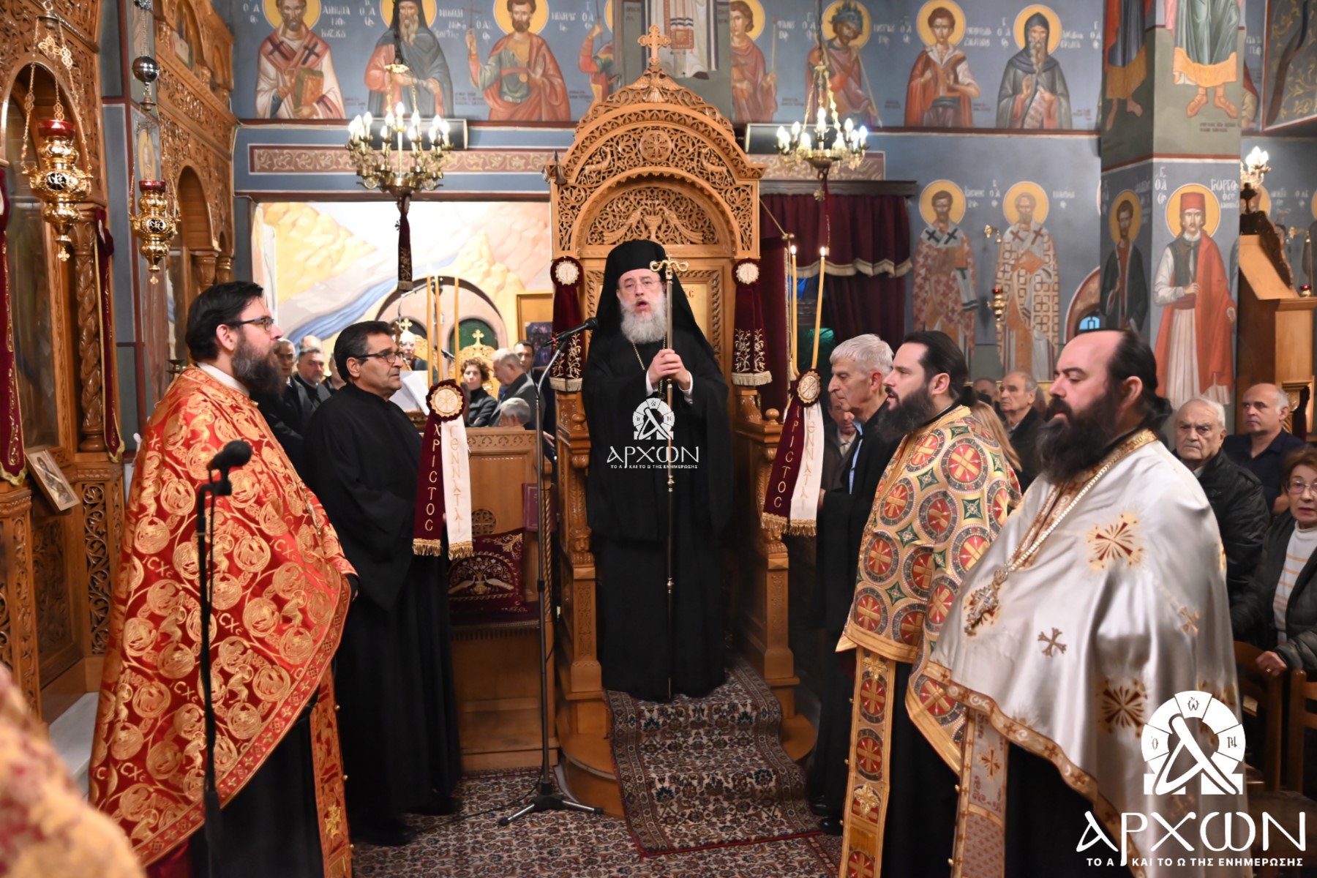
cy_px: 439
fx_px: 1134
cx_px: 658
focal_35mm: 31
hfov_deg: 60.3
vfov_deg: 42.3
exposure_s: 1/250
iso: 6400
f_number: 2.8
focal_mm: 31
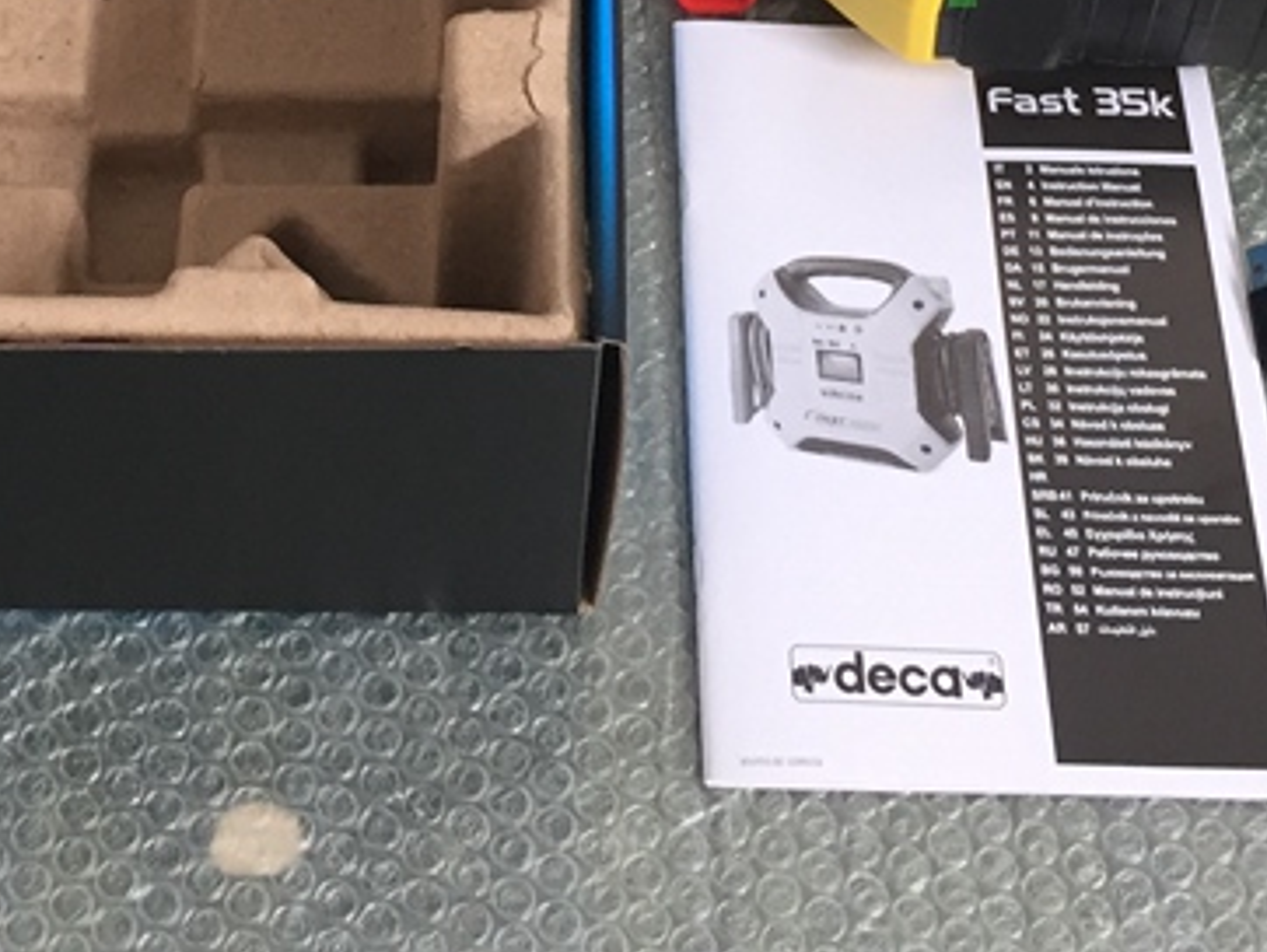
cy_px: -164
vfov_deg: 17.3
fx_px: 3003
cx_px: 392
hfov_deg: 23.7
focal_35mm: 82
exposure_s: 1/33
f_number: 2.2
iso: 50
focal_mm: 4.15
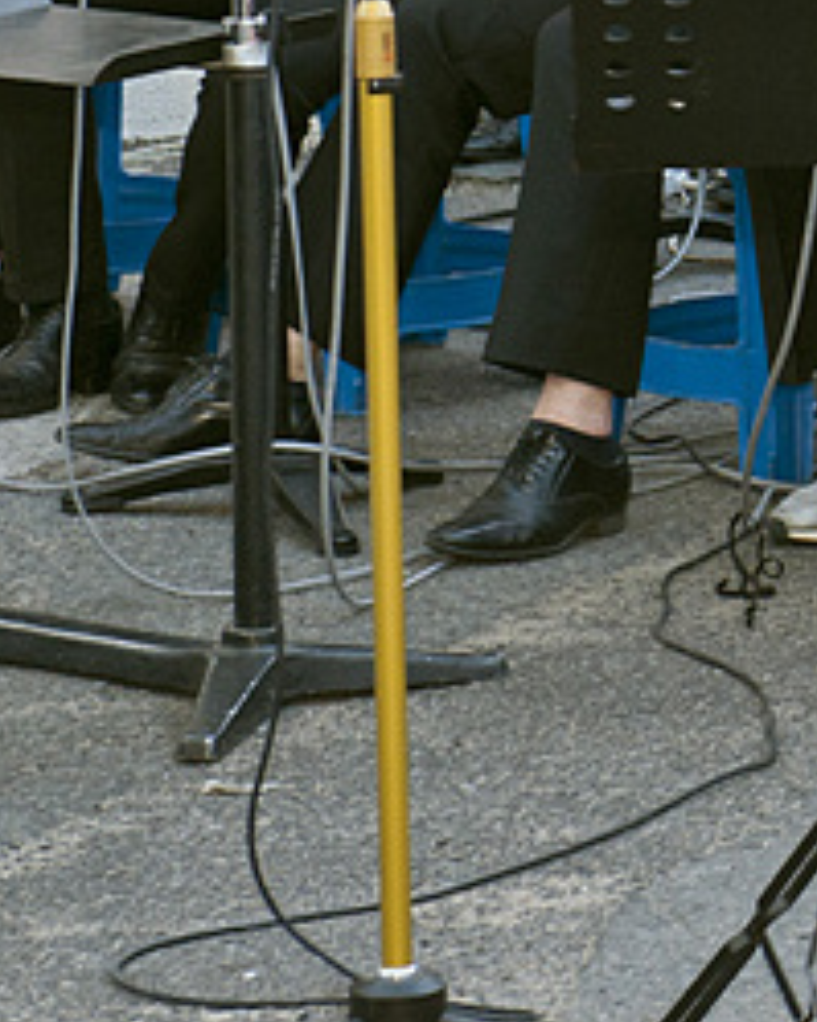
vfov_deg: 6.1
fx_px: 9587
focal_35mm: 317
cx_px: 1634
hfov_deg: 4.8
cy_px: -246
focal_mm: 70
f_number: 6.3
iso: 500
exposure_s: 1/60
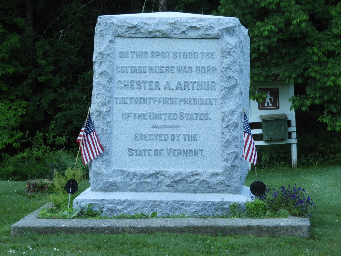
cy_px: 128
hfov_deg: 14.6
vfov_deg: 11.0
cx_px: 170
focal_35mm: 135
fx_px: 1330
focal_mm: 24.2
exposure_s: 1/60
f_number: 5
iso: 180
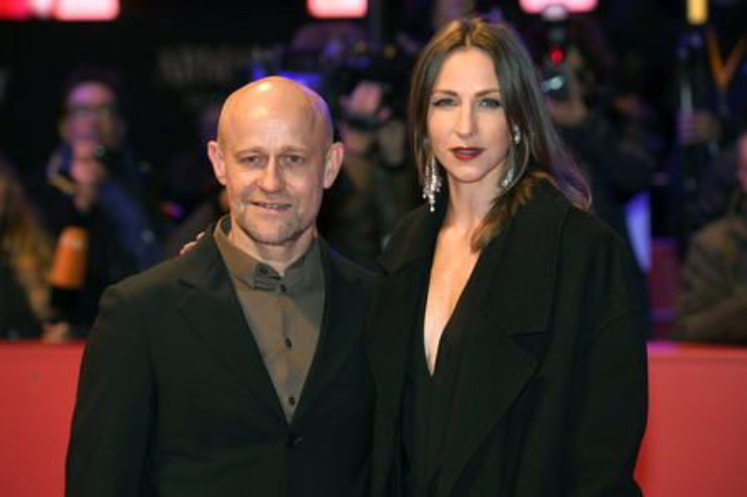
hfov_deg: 15.2
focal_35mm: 135
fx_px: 2799
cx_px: 374
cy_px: 248
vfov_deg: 10.1
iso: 800
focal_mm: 135
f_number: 5
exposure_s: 1/250
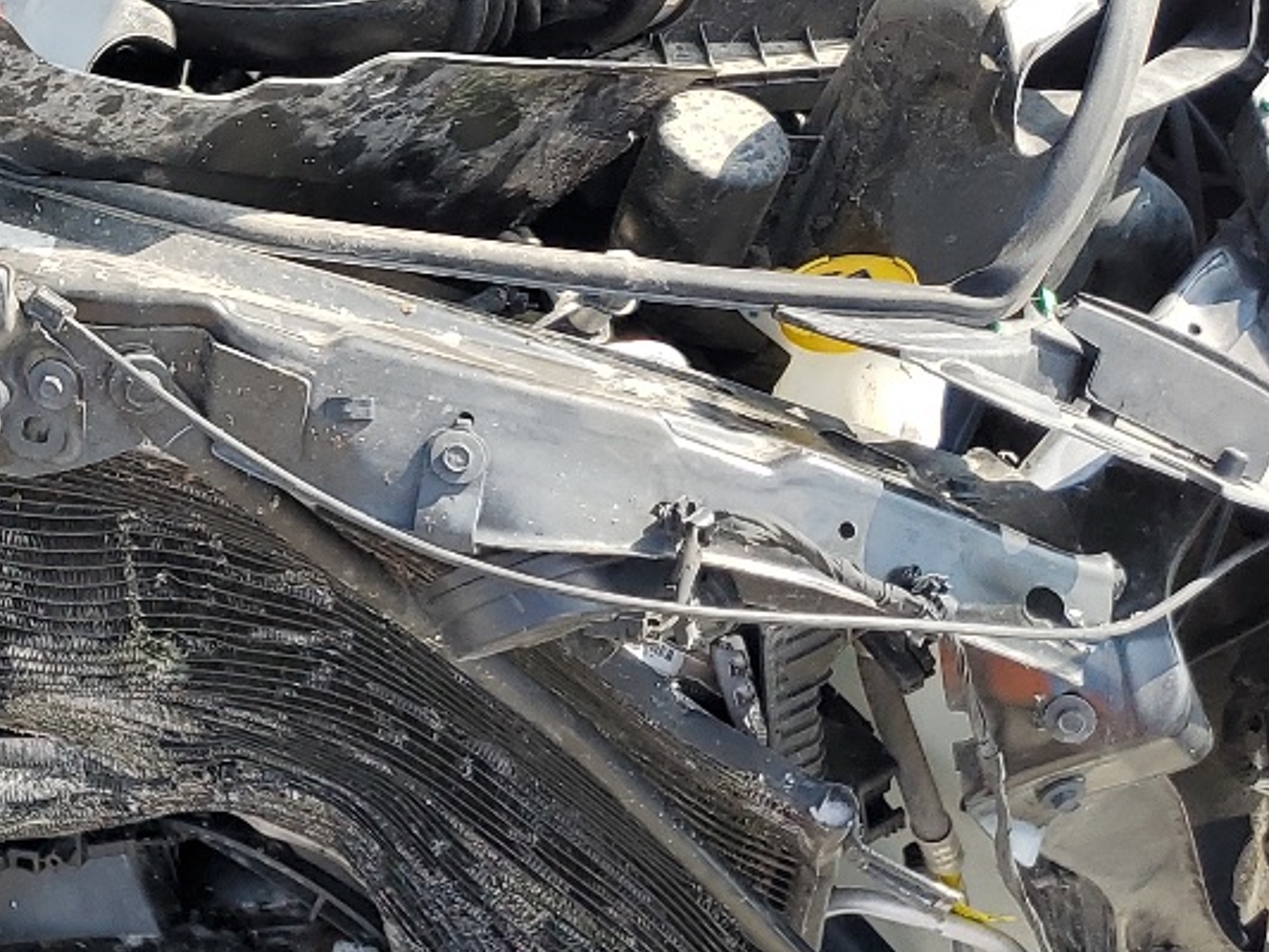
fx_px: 2860
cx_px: -312
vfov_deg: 18.6
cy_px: 83
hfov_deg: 22.7
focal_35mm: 78
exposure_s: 1/833
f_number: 1.5
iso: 50
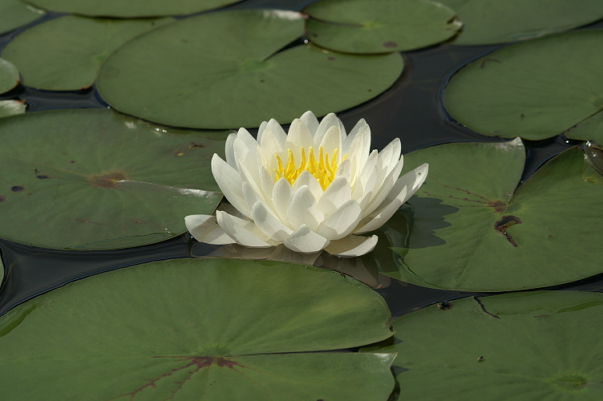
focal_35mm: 135
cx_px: 302
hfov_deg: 15.2
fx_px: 2259
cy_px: 200
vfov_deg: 10.1
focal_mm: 90
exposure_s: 1/400
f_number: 11
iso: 100
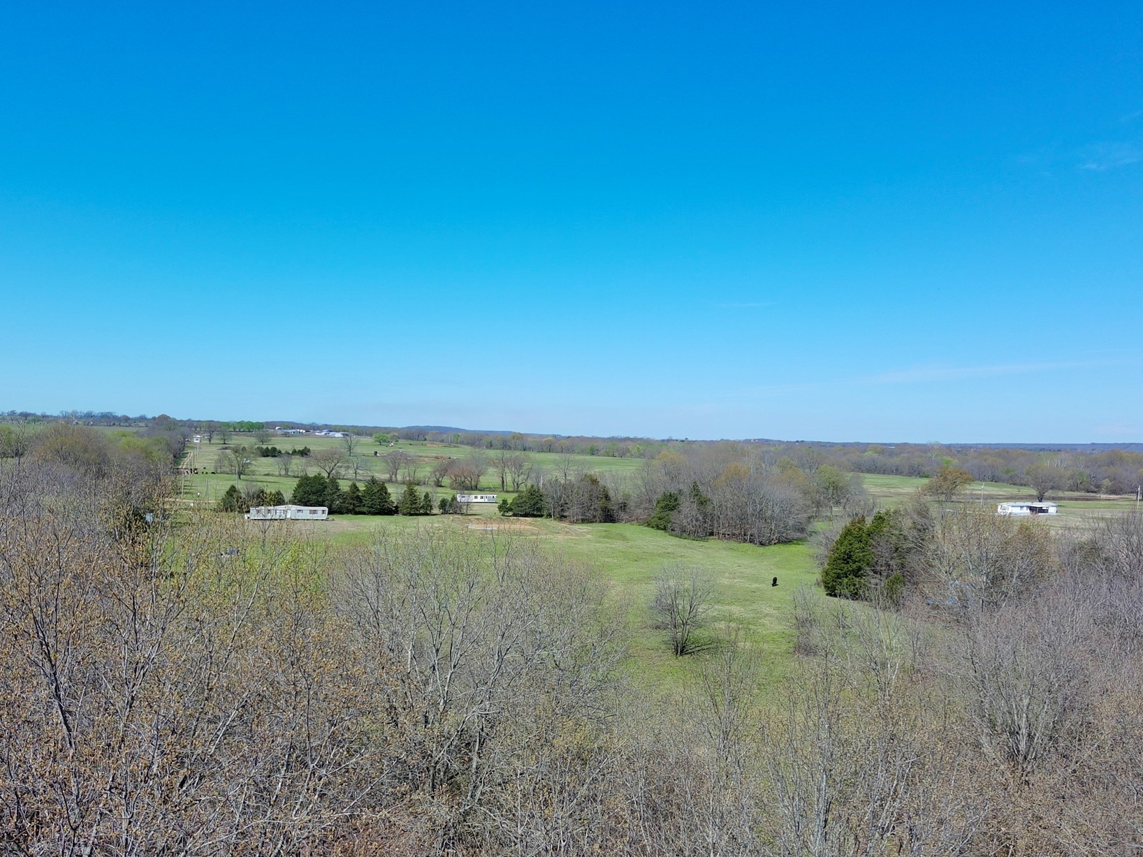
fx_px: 892
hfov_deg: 65.2
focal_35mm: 27
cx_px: 520
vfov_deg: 51.2
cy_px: 490
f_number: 1.9
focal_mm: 6.67
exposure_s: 1/4237
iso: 110
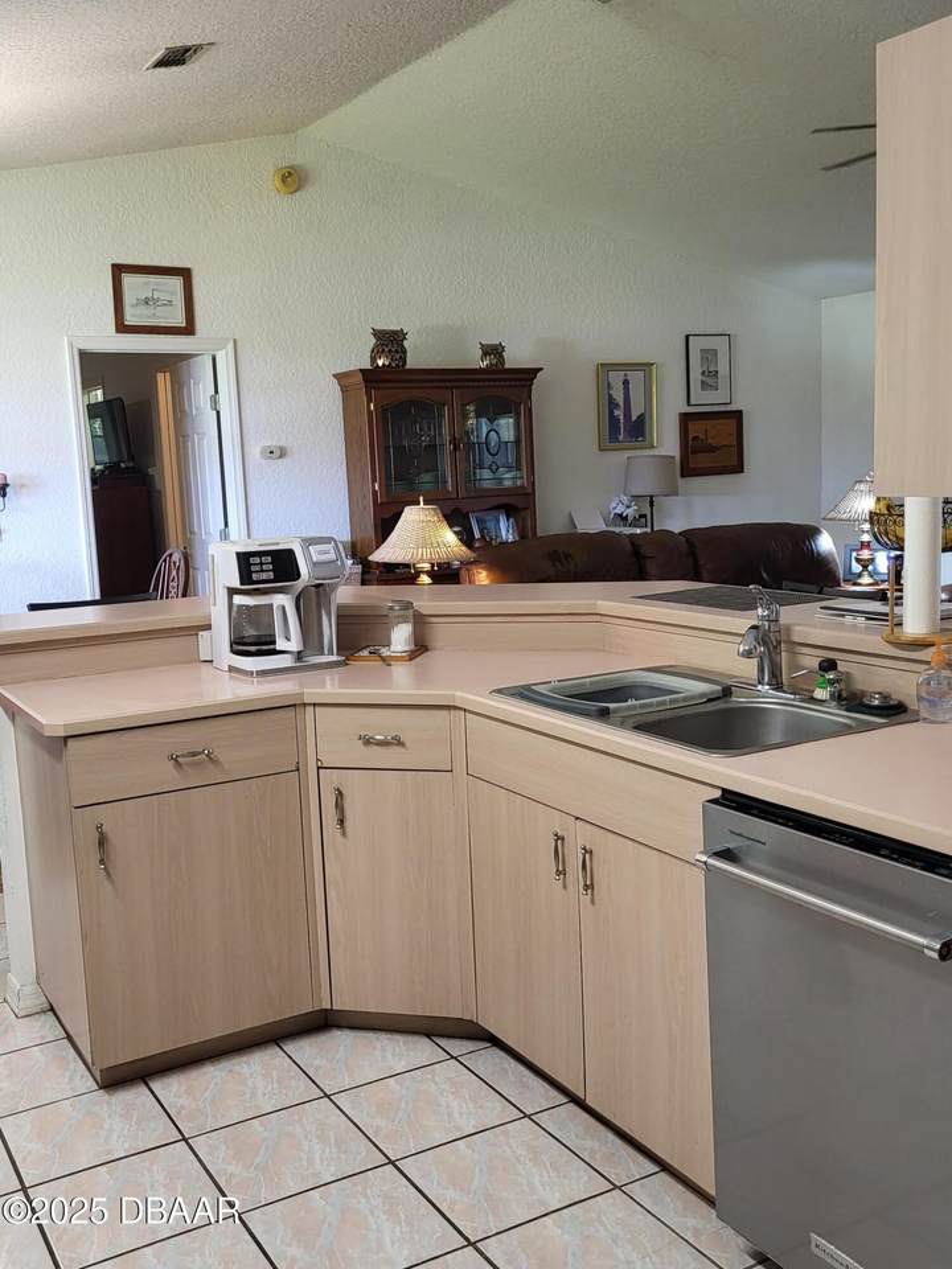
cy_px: 634
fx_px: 953
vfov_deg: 67.3
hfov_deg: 53.1
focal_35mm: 26
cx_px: 476
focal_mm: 5.4
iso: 200
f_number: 1.8
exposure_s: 1/60.2
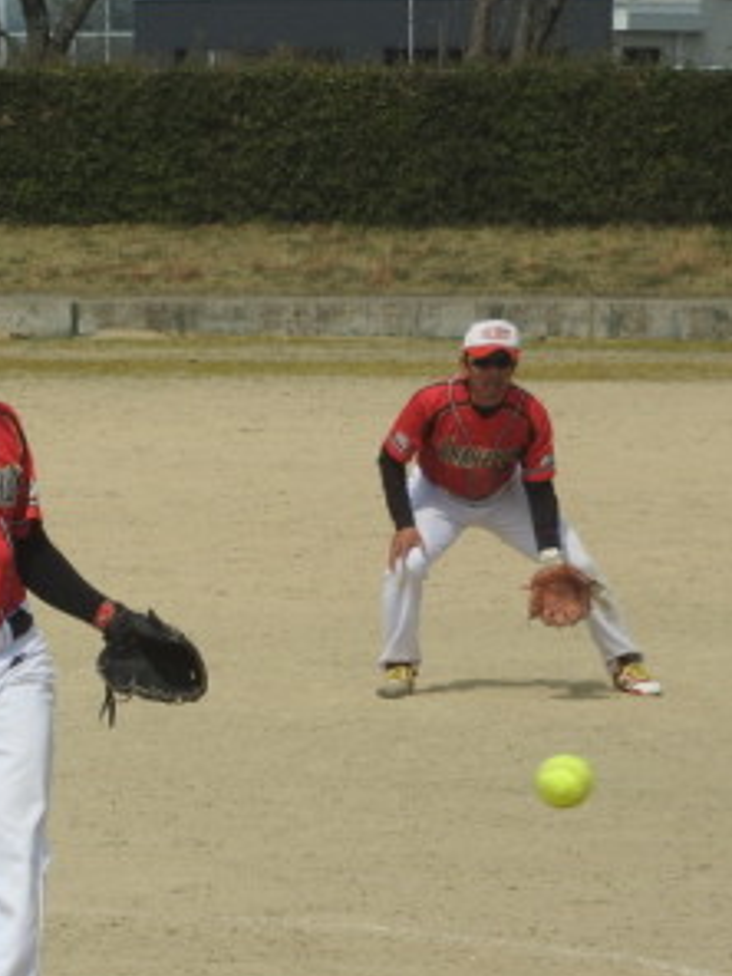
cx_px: -40
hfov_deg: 4.3
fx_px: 9727
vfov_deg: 5.7
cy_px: 735
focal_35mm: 345
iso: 100
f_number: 5.2
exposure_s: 1/1000
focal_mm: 30.5
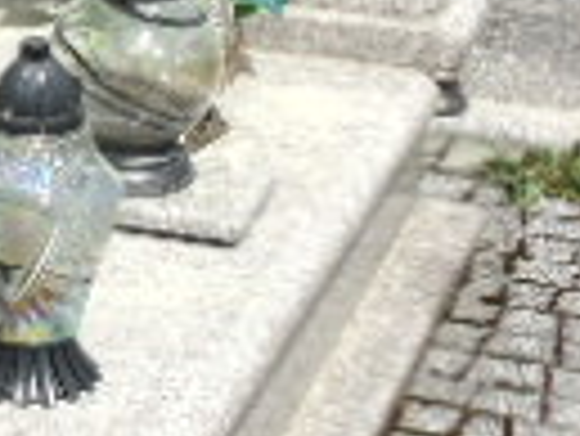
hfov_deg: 14.7
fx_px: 2080
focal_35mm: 124
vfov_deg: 12.0
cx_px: -306
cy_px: 265
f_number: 3.4
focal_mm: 4.4
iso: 80
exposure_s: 1/1500
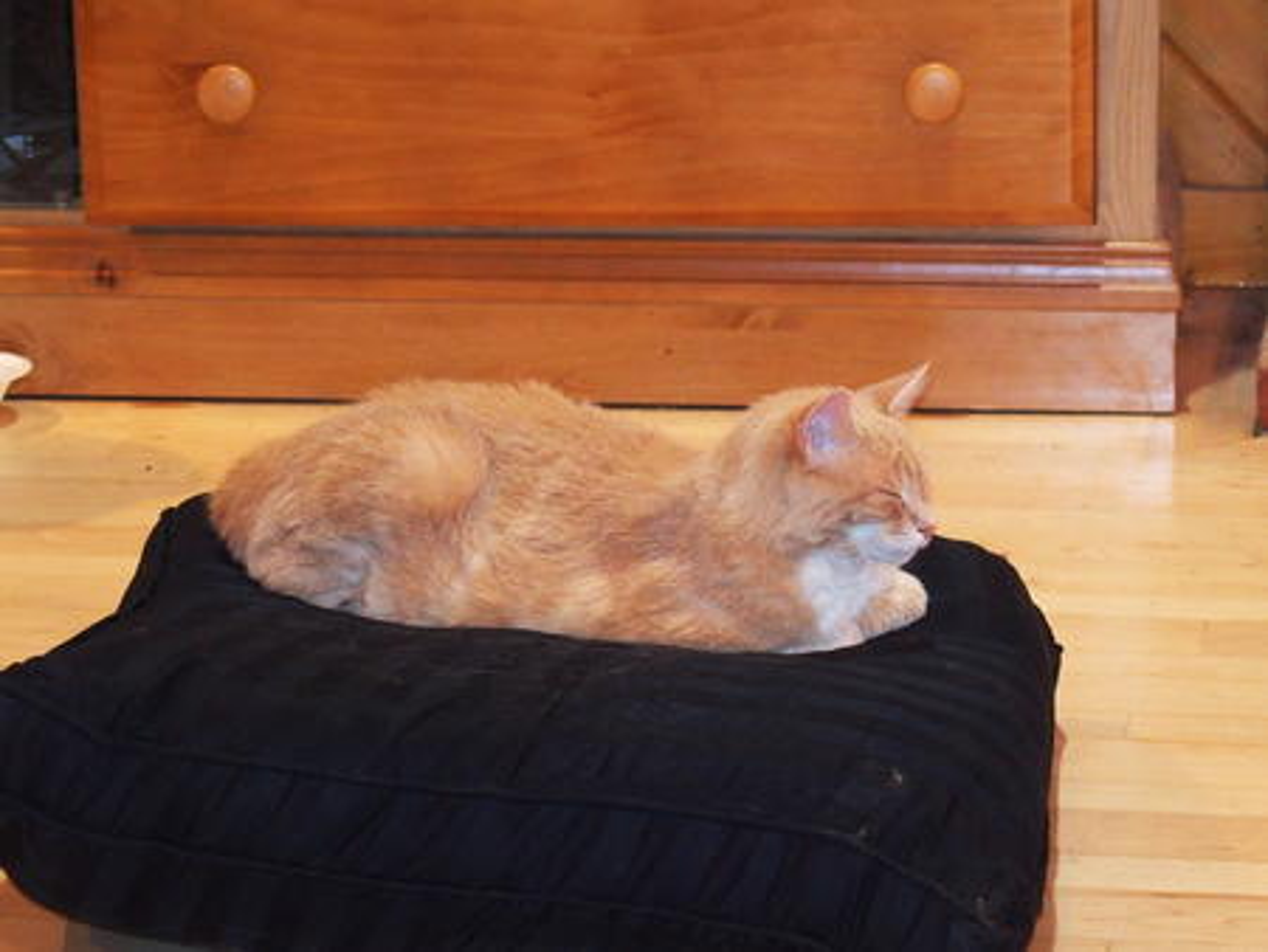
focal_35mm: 112
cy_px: 476
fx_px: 4105
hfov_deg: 17.6
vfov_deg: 13.2
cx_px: 634
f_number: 2.8
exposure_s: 1/60
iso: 800
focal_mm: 24
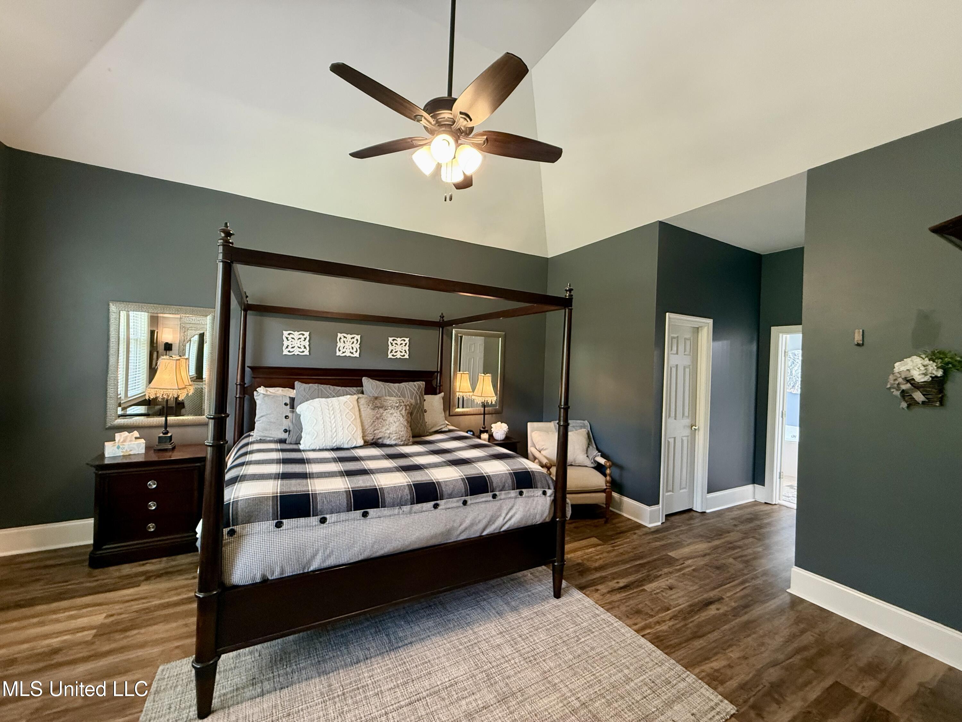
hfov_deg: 102.1
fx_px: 389
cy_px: 361
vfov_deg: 85.7
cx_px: 481
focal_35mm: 14
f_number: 2.2
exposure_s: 1/60
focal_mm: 2.22
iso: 400
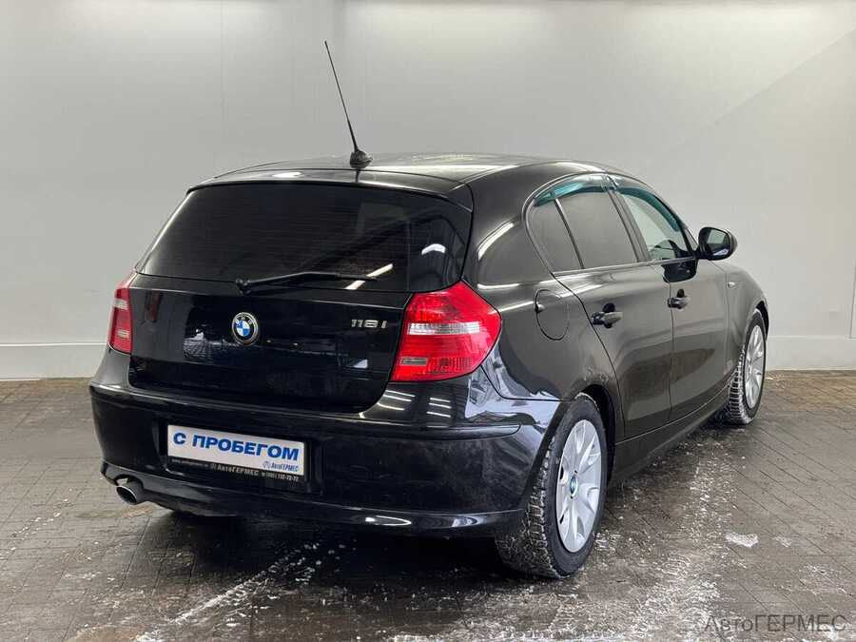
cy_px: 321
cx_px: 428
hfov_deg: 39.7
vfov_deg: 30.3
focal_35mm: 48
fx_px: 1187
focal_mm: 6.76
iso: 80
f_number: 1.78
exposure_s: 1/100
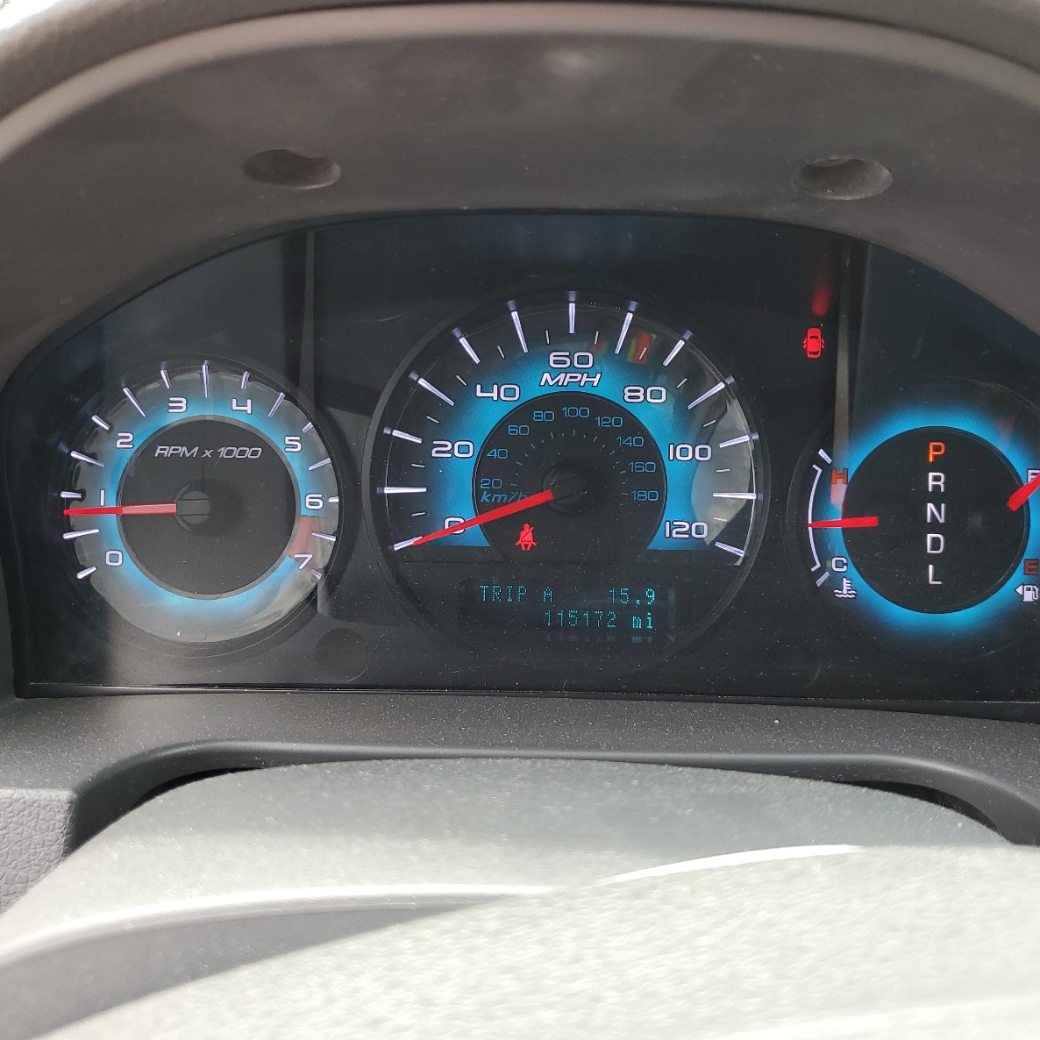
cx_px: 543
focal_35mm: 31
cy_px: 516
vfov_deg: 52.5
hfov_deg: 52.5
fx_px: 1054
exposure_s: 1/120
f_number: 1.5
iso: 54
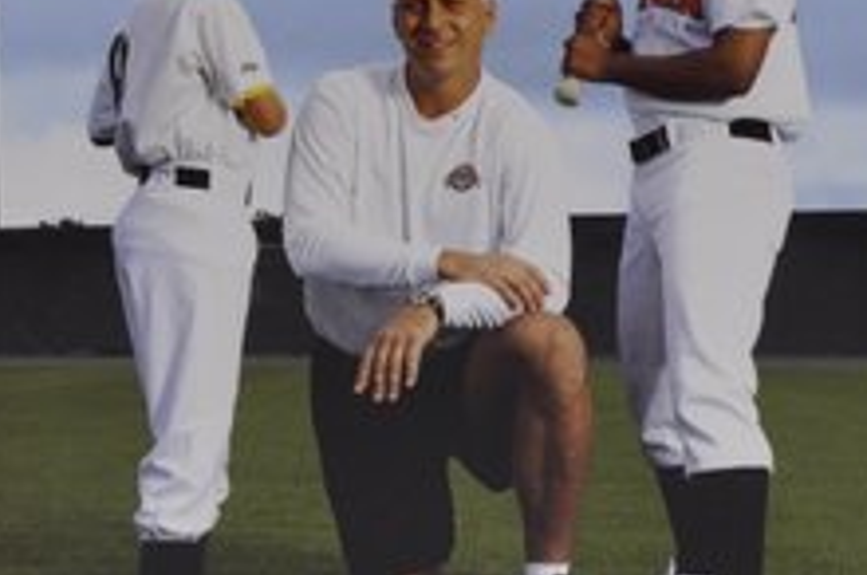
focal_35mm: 194
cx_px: 623
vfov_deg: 7.0
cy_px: 65
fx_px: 4665
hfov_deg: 10.6
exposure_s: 1/60
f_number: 4
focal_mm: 40
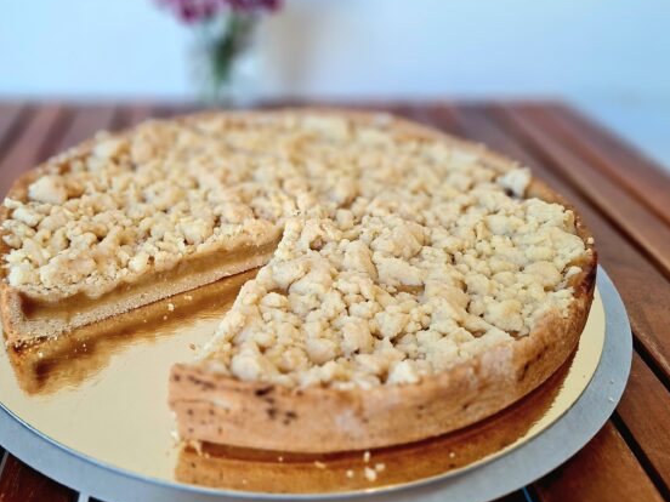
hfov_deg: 56.2
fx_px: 619
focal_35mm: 32
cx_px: 252
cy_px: 255
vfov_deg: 44.2
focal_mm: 5.54
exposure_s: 1/100
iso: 80
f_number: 1.8
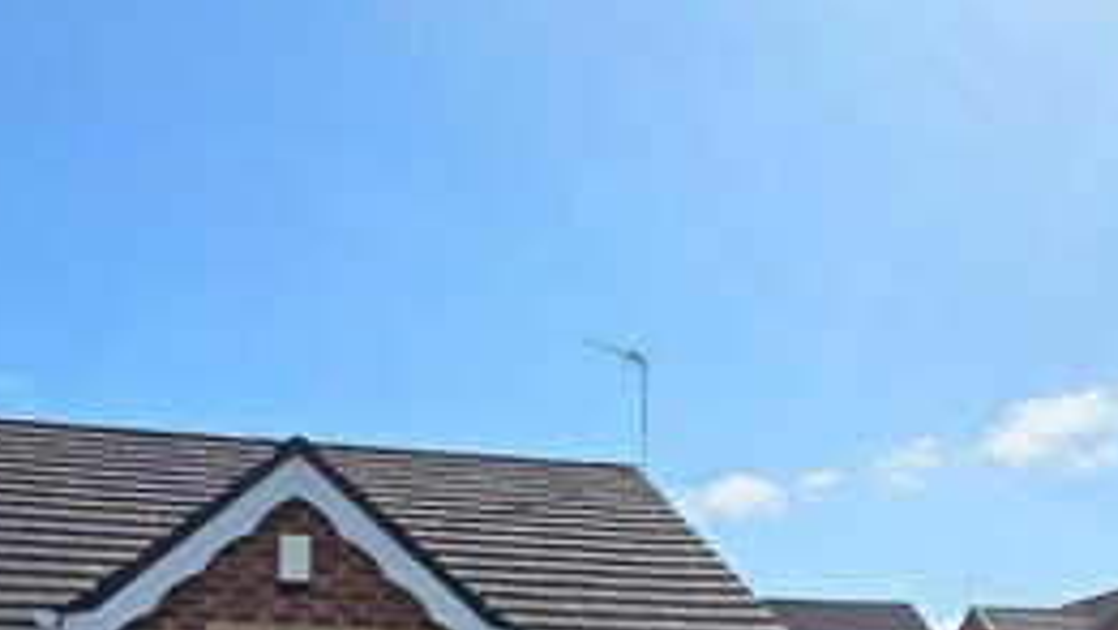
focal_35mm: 38
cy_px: 735
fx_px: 1127
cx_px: 540
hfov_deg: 52.8
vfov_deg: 27.8
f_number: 1.9
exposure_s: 1/3333
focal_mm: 2.2
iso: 40
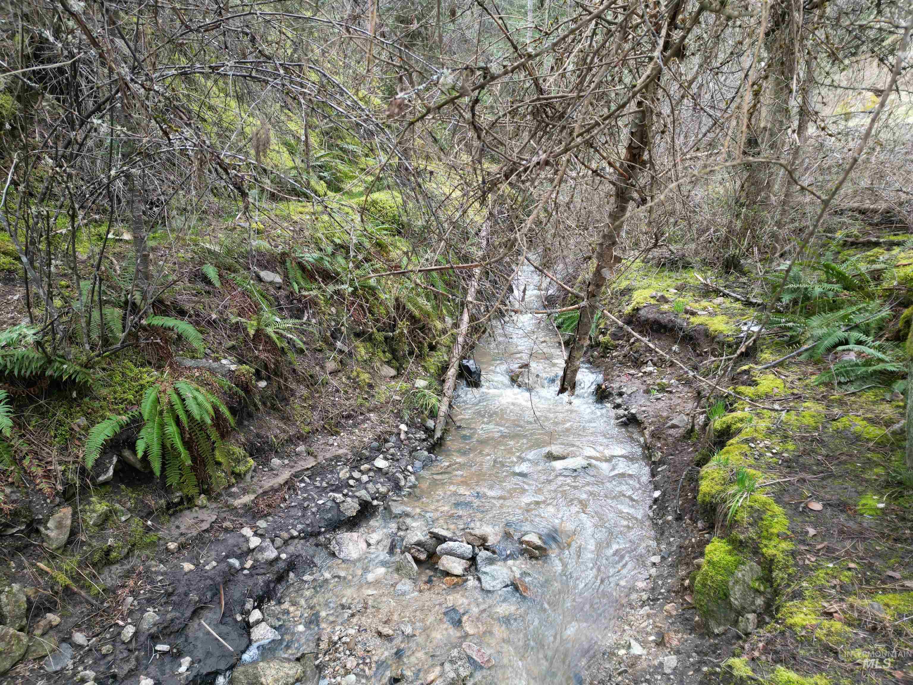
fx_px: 633
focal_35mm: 24
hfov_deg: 71.6
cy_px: 342
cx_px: 456
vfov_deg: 56.8
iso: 120
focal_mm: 6.72
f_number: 1.7
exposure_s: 1/120
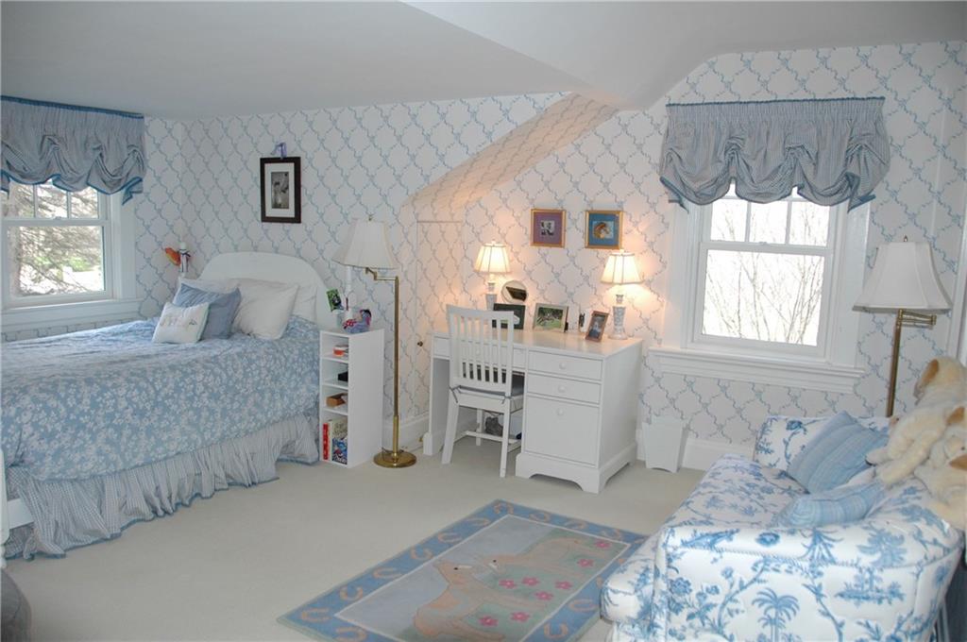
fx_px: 724
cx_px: 484
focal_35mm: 27
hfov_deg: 67.4
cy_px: 321
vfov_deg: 47.8
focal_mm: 18
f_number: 4
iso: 640
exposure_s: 1/125
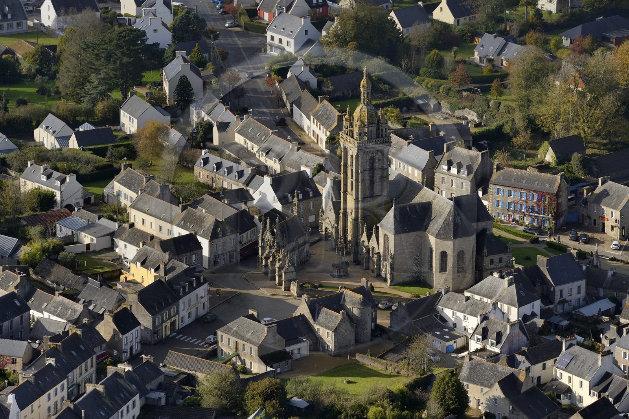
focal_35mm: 200
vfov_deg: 6.9
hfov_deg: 10.3
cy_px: 210
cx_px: 314
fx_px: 3493
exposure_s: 1/1000
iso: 800
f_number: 10
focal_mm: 200
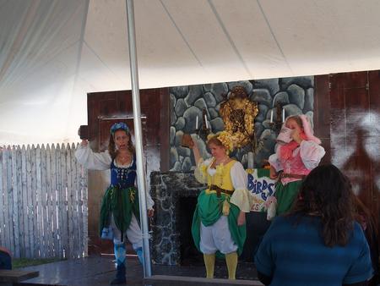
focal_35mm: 50
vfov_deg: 29.1
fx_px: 549
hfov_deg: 38.2
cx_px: 190
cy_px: 143
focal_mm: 10.8
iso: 100
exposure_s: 1/125
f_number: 2.8
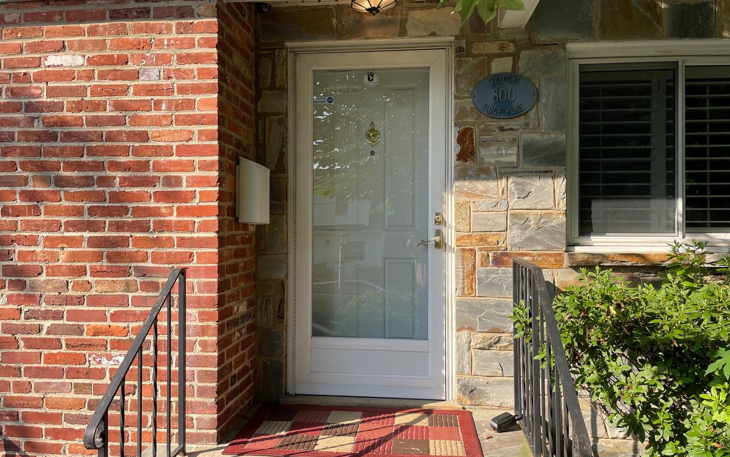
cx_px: 364
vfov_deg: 44.6
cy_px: 230
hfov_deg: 66.5
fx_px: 557
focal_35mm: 28
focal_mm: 4.2
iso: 32
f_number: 1.6
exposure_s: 1/932
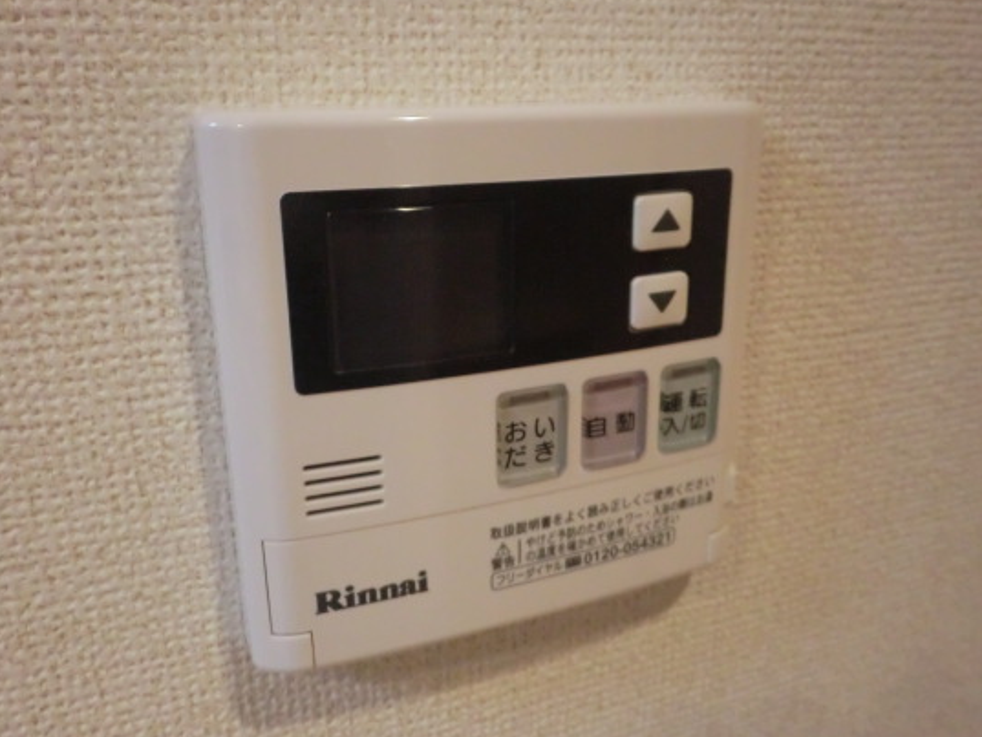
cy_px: 342
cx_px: 516
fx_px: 880
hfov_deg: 58.3
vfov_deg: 45.4
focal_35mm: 31
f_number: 2.8
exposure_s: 1/60
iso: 400
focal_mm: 4.7
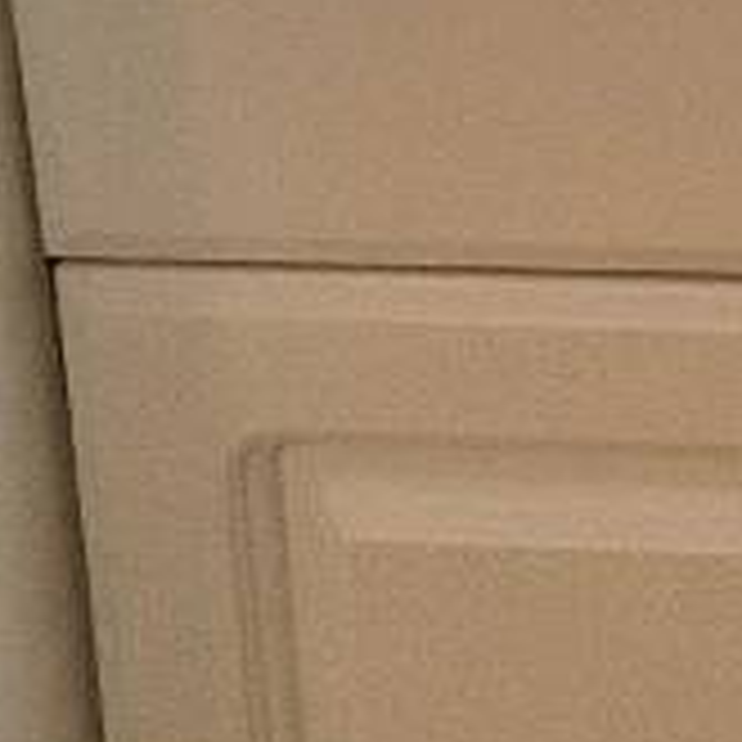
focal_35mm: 85
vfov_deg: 14.1
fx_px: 2061
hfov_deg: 16.5
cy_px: -1037
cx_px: 1403
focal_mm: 2.22
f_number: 2.2
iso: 320
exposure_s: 1/60
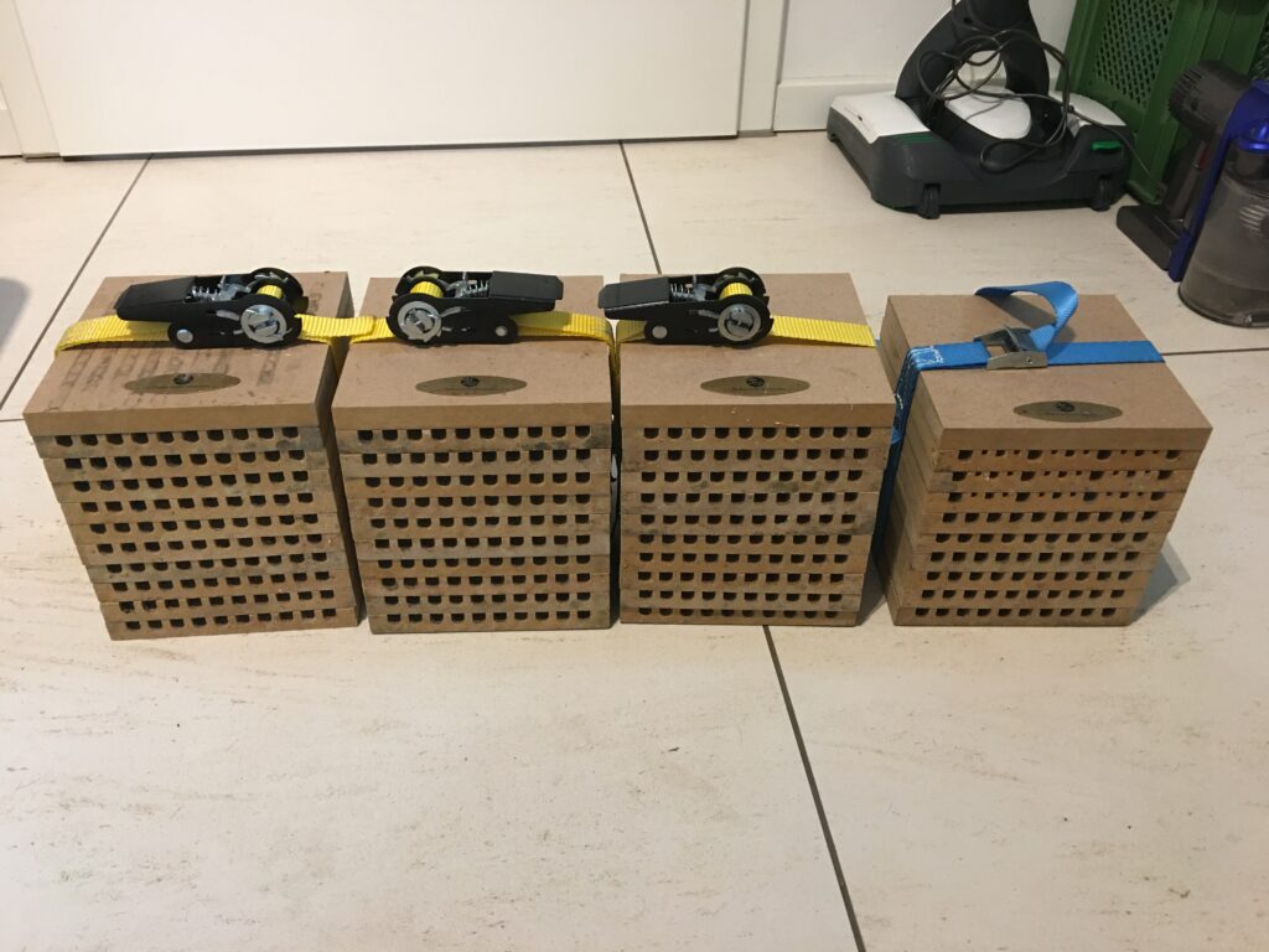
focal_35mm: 29
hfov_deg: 61.7
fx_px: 1063
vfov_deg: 48.2
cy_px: 476
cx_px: 634
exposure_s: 1/10
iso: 100
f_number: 2.2
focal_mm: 4.15
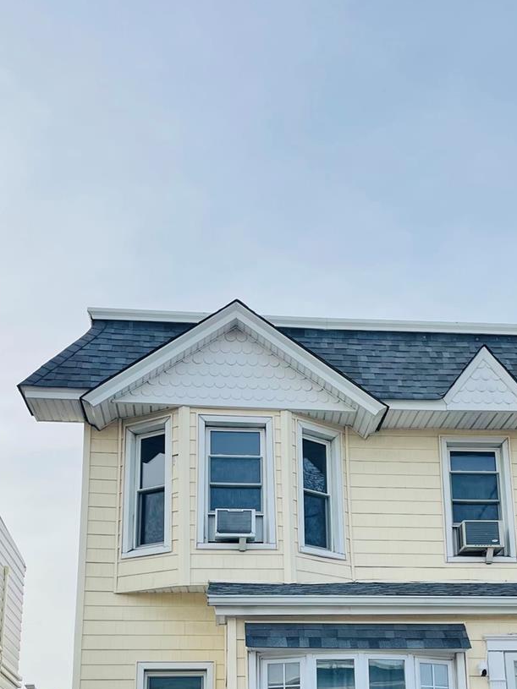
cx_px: 311
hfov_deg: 29.6
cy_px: 593
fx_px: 976
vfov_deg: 36.9
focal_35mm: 49
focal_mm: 4.2
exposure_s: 1/3125
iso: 32
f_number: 1.6
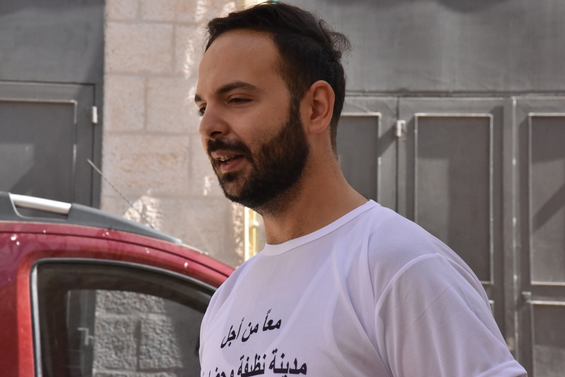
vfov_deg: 13.0
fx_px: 1648
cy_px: 188
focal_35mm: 105
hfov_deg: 19.5
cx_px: 282
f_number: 16
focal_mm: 105
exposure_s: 1/1000
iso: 2500
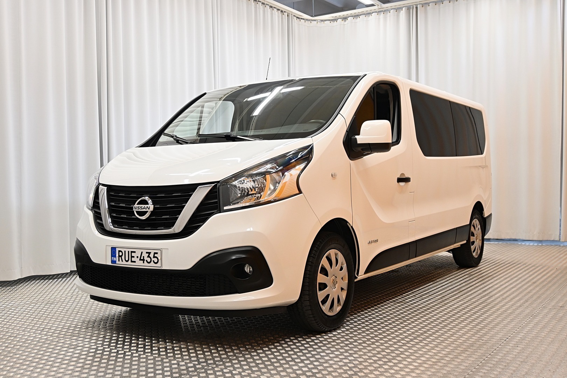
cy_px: 189
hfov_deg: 49.6
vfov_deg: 34.2
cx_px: 284
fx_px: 614
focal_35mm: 39
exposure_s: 1/50
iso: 640
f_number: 4.5
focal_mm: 26
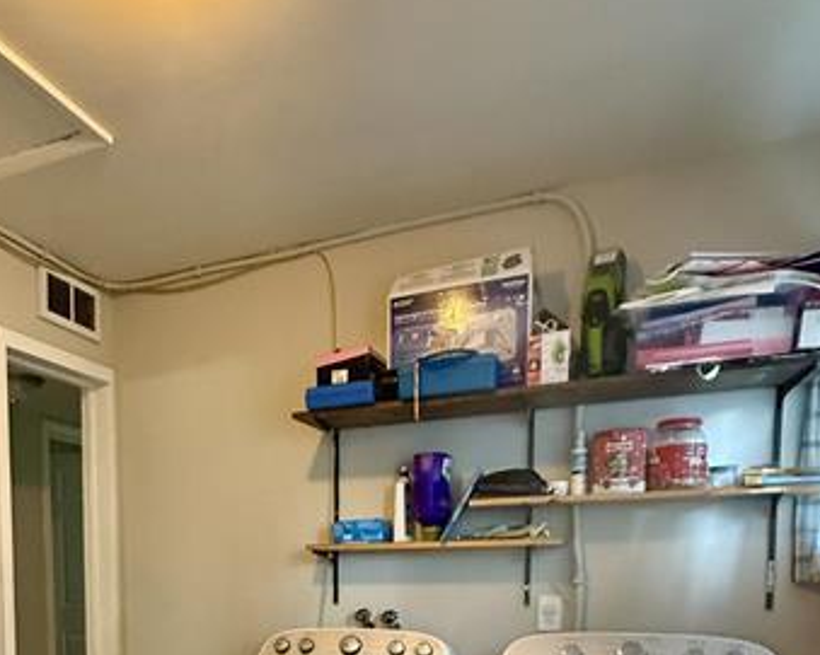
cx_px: 220
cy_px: 640
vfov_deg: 41.5
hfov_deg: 54.9
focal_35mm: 31
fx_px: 752
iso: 800
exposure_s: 1/60
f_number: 2.2
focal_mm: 2.22
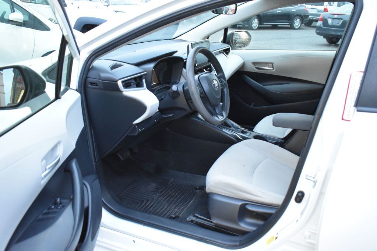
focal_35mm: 33
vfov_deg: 39.9
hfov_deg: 57.2
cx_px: 188
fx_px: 345
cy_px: 126
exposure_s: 1/10
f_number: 3.8
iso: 3200
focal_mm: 22
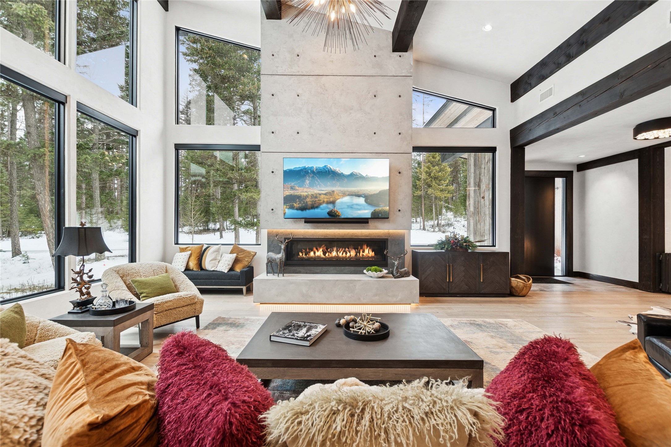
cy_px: 224
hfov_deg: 100.4
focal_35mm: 15
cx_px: 336
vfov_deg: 77.3
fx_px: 280
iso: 100
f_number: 6.3
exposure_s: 1/10
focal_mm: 10
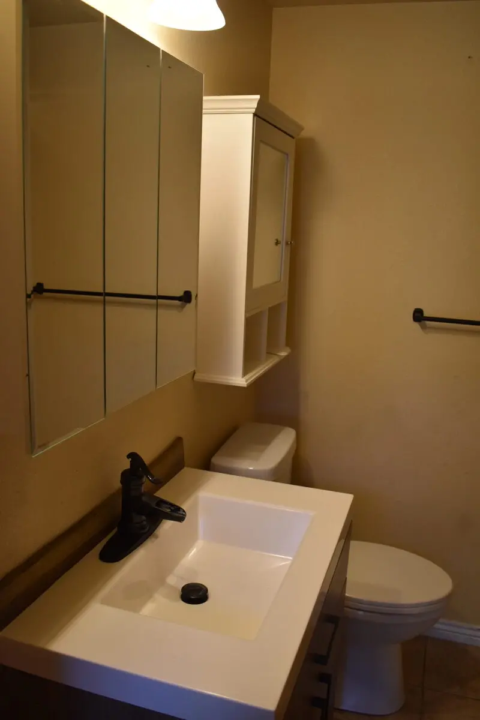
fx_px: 630
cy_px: 360
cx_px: 240
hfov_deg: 41.7
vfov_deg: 59.5
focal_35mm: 32
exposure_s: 1/80
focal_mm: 21
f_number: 4.5
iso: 400
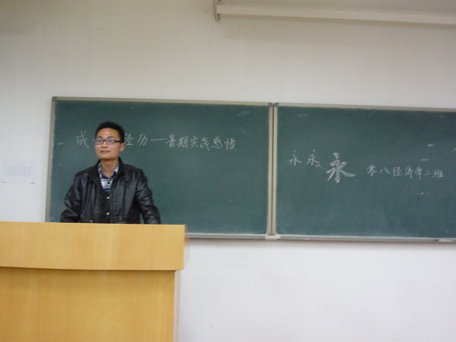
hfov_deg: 51.4
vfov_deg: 39.7
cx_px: 228
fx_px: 474
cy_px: 171
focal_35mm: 36
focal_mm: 5.3
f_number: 3.4
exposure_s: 1/13
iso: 400
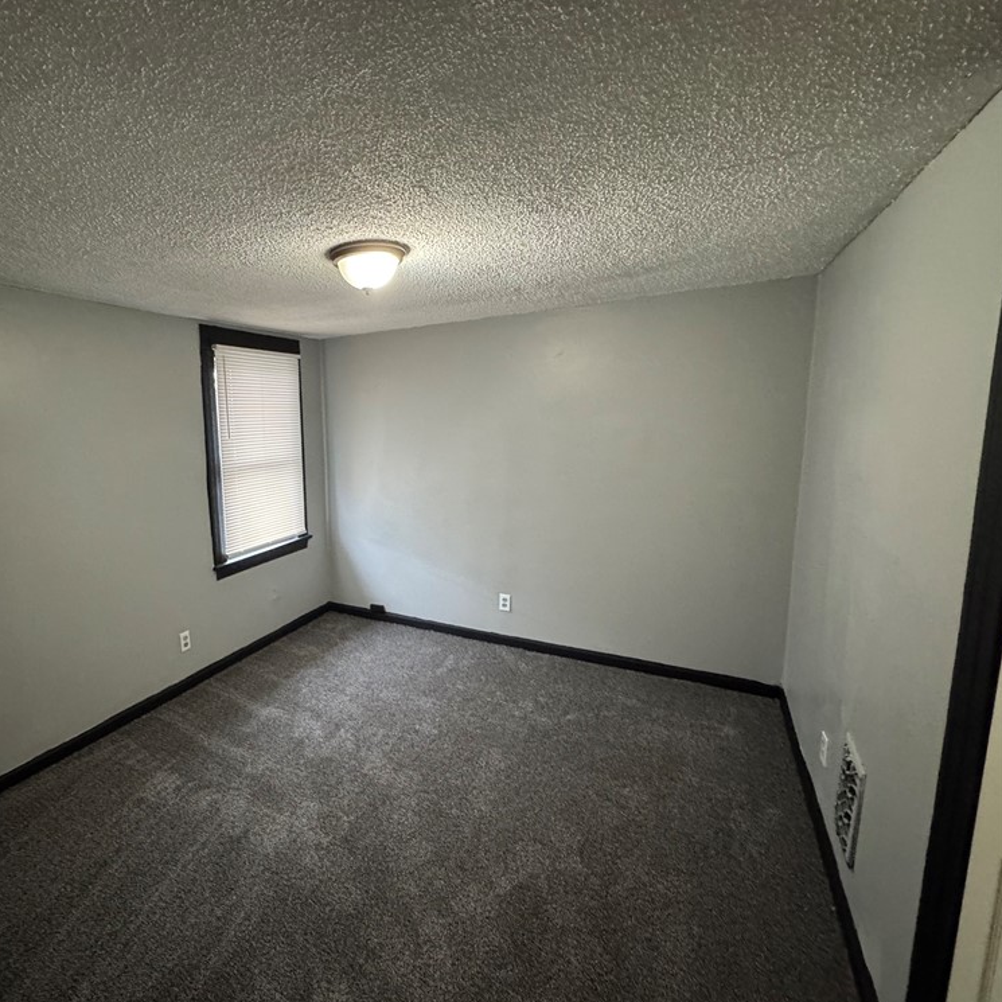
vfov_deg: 84.0
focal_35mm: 17
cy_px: 506
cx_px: 319
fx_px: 557
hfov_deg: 80.6
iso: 1000
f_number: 2.2
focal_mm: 2.22
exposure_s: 1/60
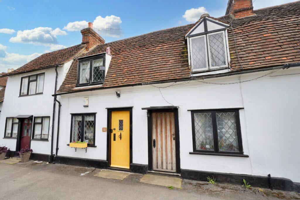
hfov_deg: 96.7
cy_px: 100
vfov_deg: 73.8
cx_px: 150
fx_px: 133
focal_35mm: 16
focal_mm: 16
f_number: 7.1
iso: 100
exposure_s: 1/200
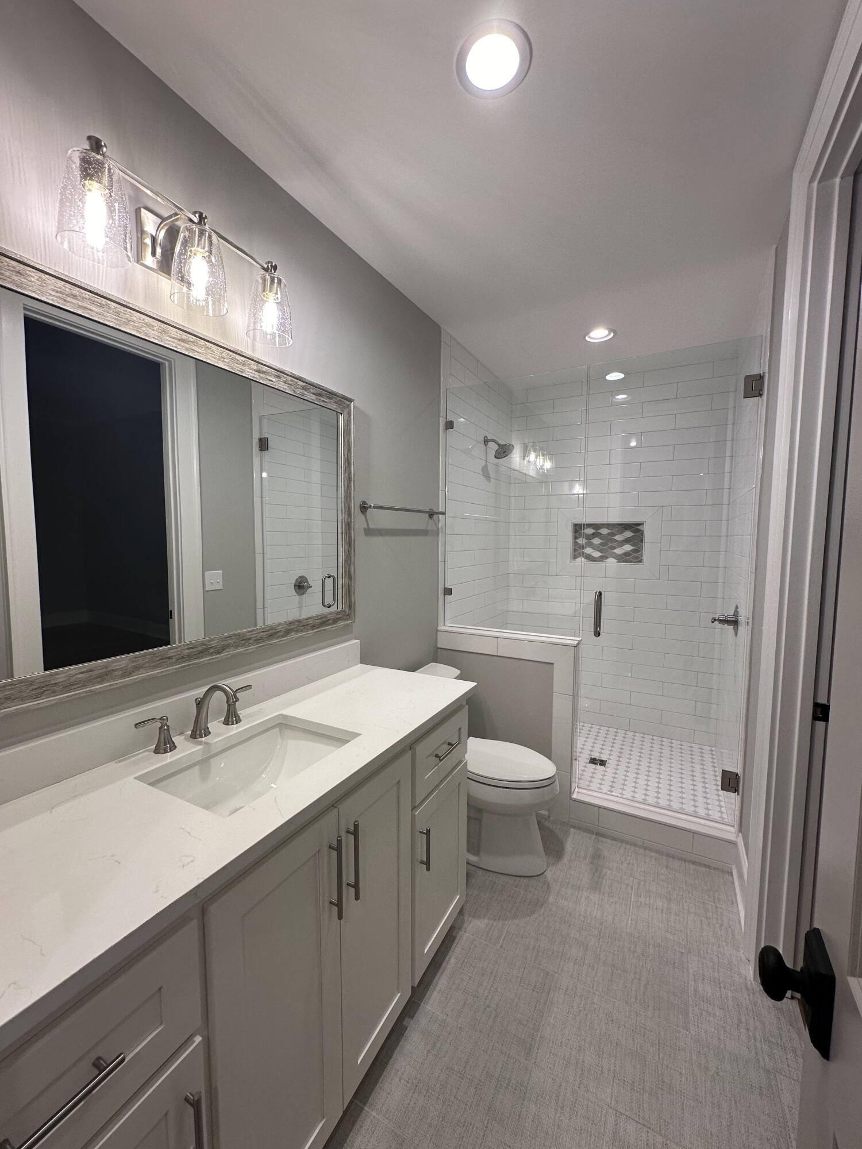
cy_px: 574
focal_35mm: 14
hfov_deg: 85.7
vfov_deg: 102.1
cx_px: 431
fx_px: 465
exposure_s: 1/120
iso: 100
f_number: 2.2
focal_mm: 2.22
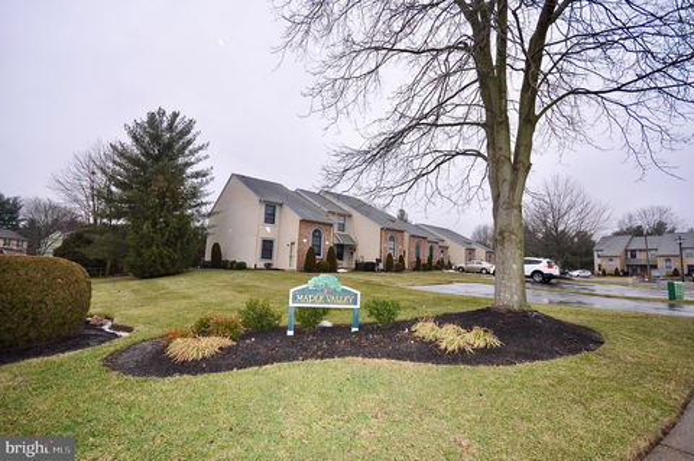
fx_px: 289
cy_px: 230
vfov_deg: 77.2
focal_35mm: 15
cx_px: 347
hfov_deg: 100.4
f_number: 7.1
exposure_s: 1/200
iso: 320
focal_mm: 10
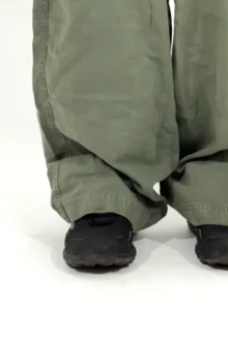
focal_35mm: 131
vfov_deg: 15.2
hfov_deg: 10.4
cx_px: 178
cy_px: -51
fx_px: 1244
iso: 64
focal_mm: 5.96
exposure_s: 1/50
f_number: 1.6
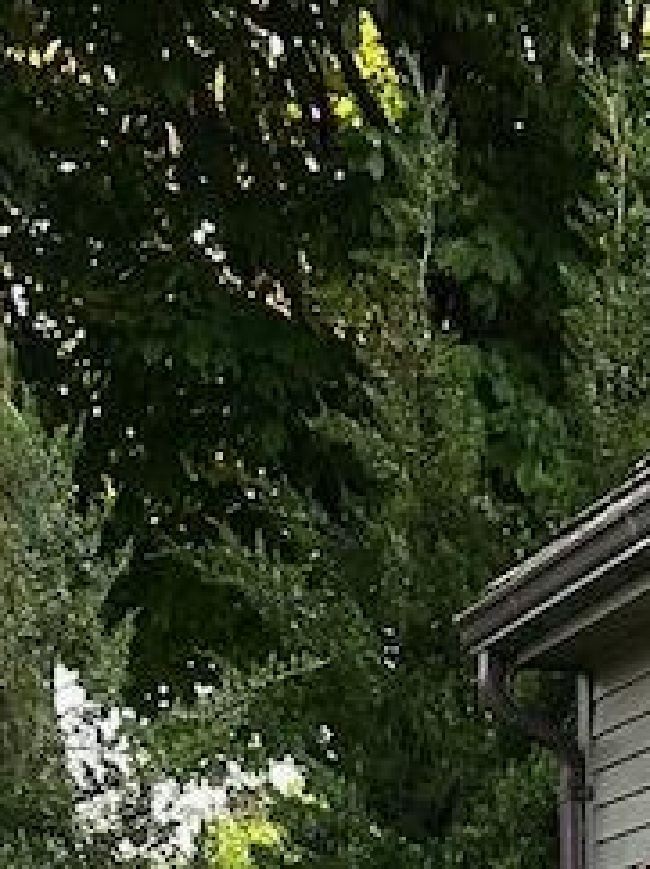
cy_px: 1756
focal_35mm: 127
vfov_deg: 13.3
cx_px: 919
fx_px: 3185
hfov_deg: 11.3
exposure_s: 1/70
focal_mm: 6.86
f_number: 1.78
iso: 250
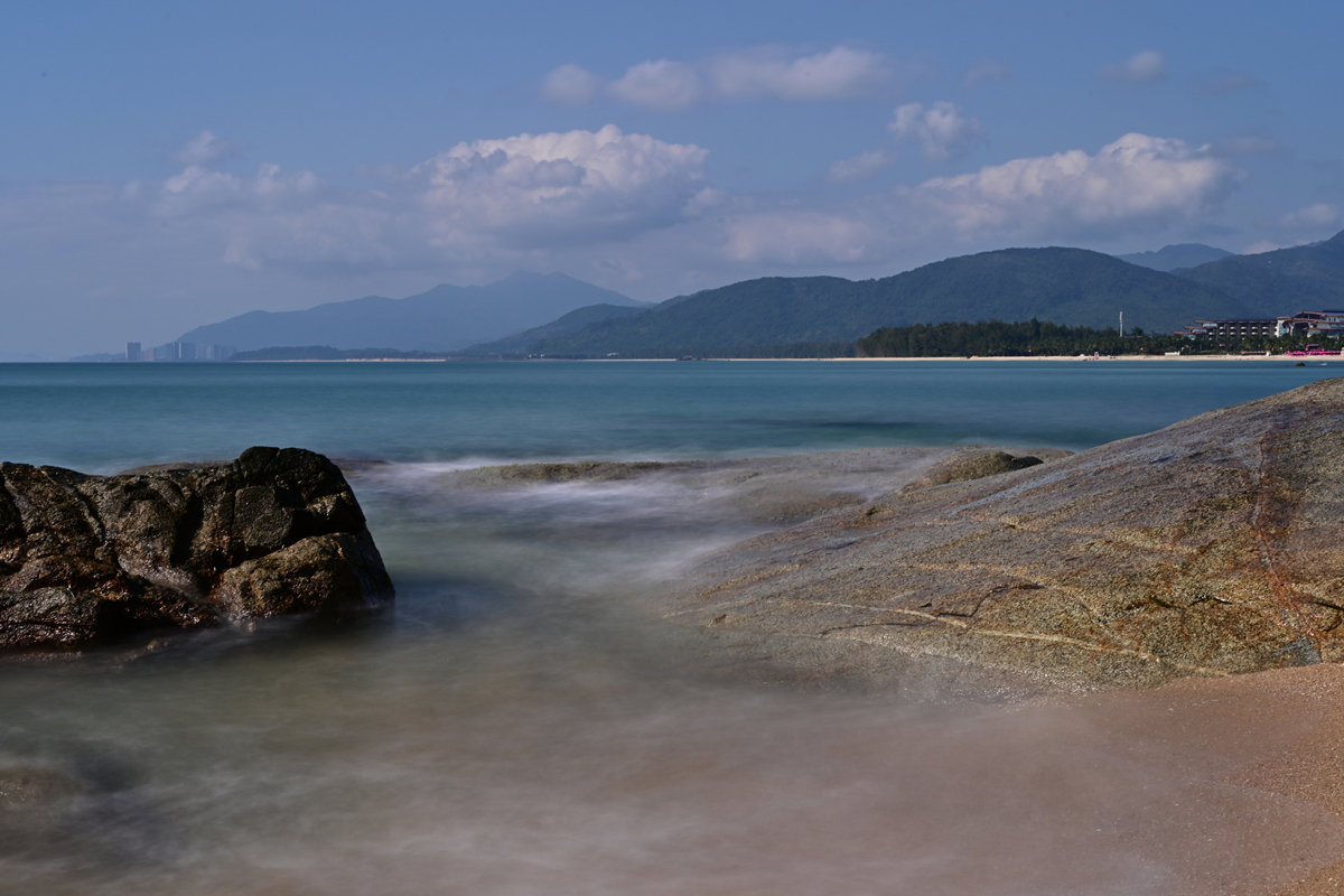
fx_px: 1605
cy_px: 448
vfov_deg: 31.2
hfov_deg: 45.4
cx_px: 672
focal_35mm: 43
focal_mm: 43
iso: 64
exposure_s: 8
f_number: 18
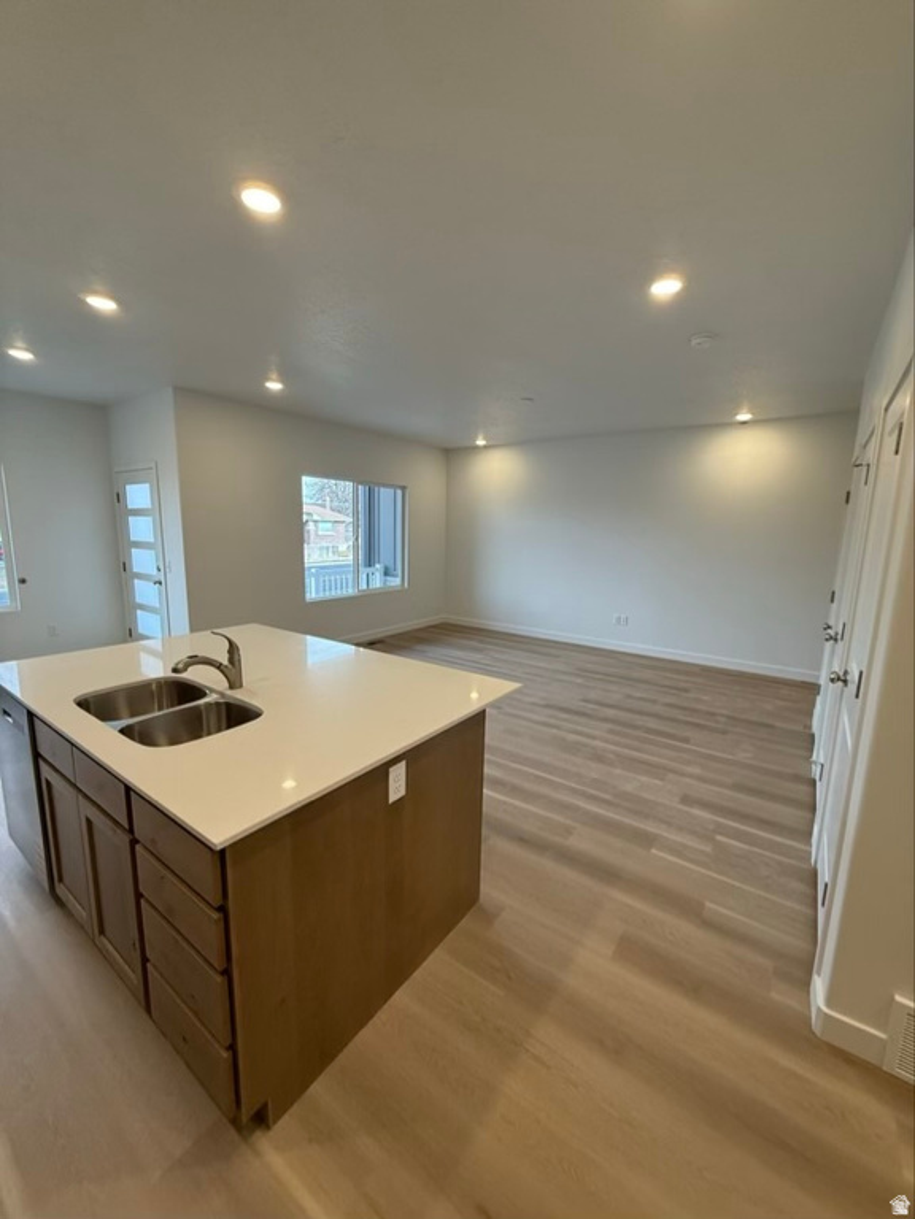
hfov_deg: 85.7
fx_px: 493
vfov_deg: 102.1
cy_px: 610
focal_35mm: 14
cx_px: 458
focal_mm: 2.22
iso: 125
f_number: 2.2
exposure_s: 1/120
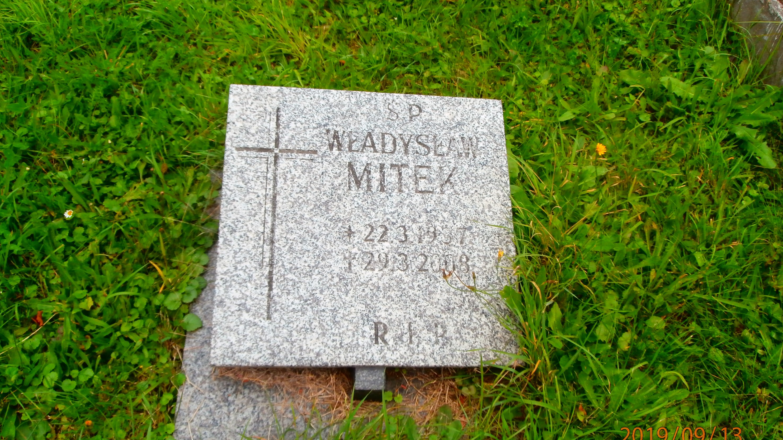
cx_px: 392
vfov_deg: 35.6
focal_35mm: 33
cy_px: 202
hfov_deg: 59.5
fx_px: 685
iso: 100
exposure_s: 1/320
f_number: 3.5
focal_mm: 5.36
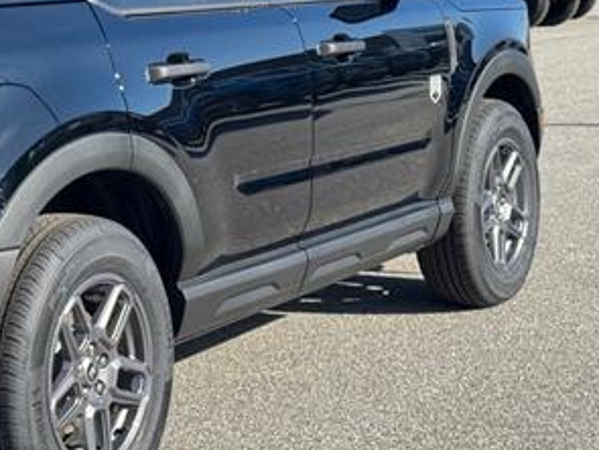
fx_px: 1802
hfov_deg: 18.3
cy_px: 138
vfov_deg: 14.2
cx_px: -37
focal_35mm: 104
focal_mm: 6.76
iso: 64
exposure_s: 1/1287
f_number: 1.78
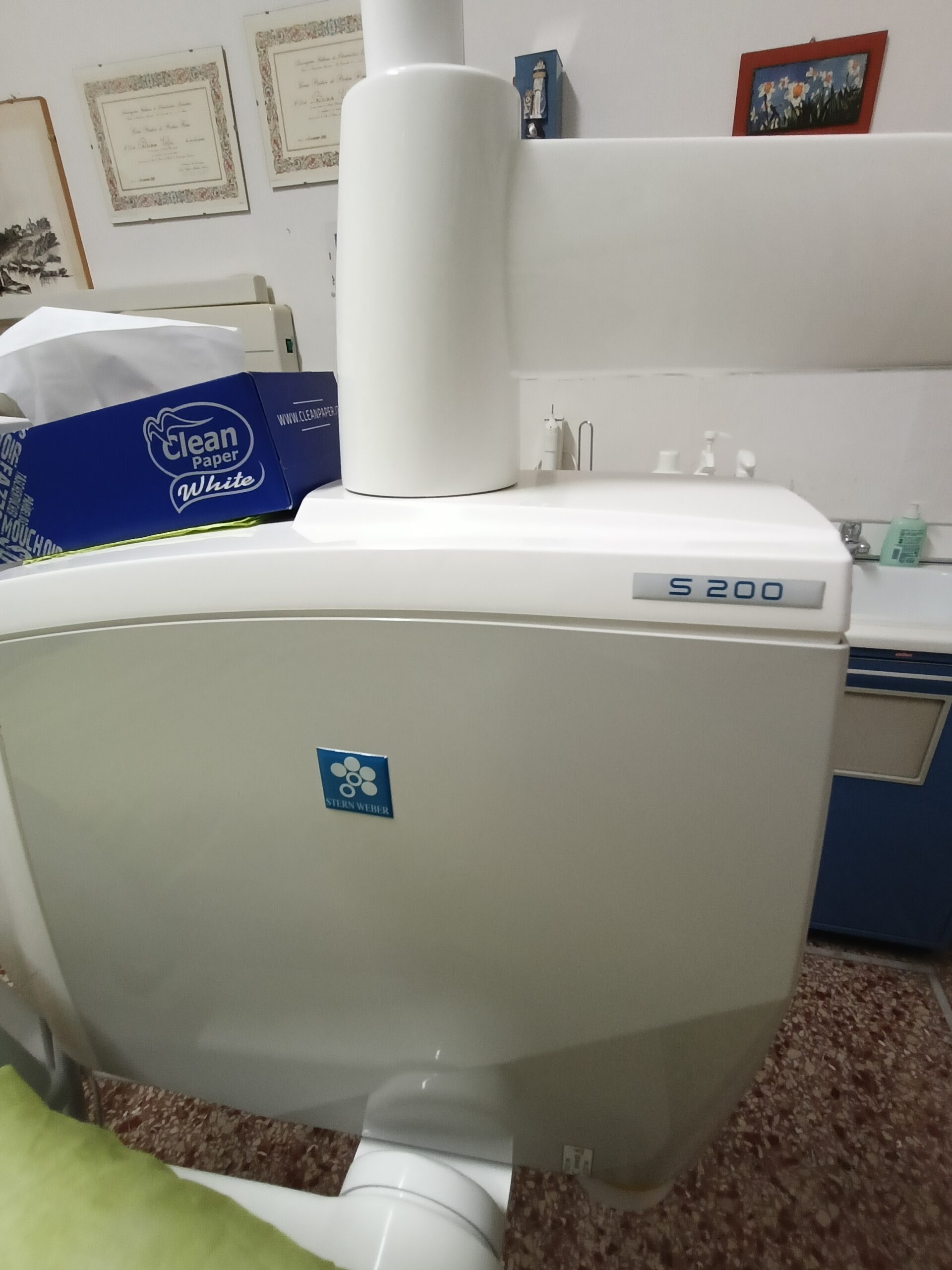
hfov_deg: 78.1
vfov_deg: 94.5
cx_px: 476
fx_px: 587
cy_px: 635
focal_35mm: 16
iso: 400
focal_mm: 1.68
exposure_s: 1/33.3
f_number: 2.2
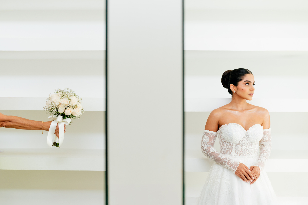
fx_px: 299
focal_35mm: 35
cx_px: 154
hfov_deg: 54.4
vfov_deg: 37.9
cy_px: 102
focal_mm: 35
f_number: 2.5
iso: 250
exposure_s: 1/400
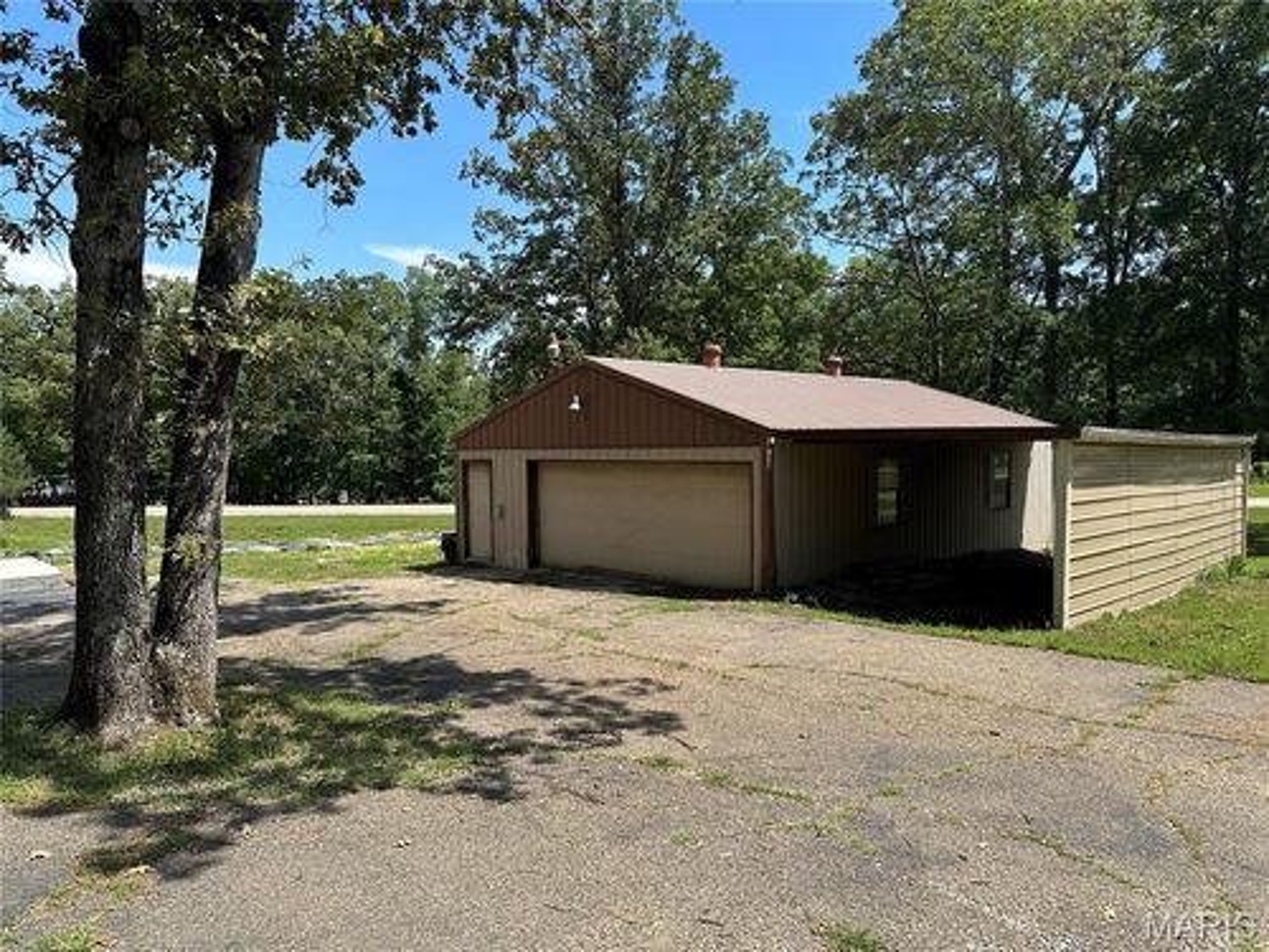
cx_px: 634
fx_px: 880
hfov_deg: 71.6
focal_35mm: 24
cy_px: 476
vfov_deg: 56.8
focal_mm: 6.86
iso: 80
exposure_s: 1/2882
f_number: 1.78
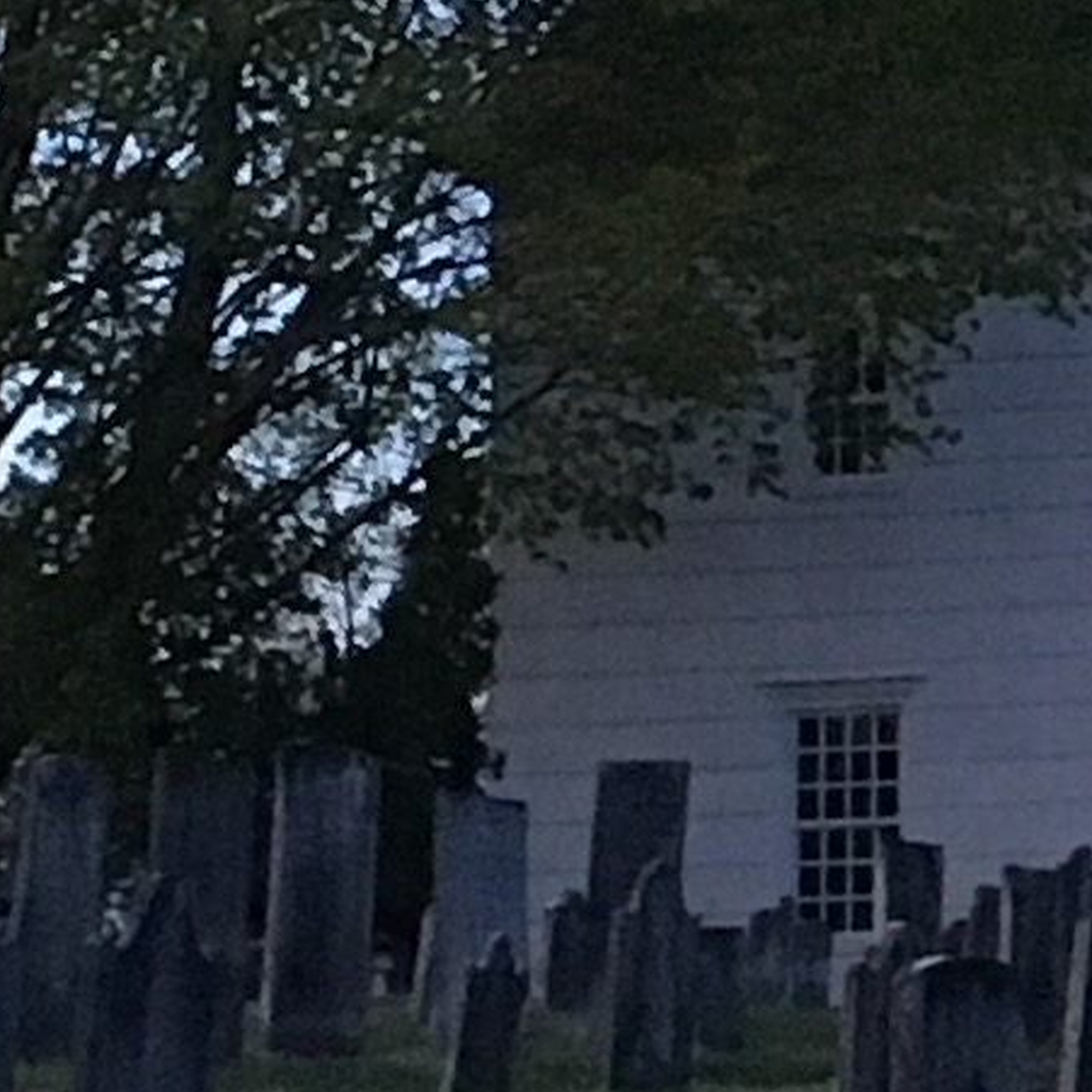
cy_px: 738
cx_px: 1947
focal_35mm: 229
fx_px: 8173
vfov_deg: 7.6
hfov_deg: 7.4
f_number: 2.2
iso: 250
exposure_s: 1/15
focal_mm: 4.15
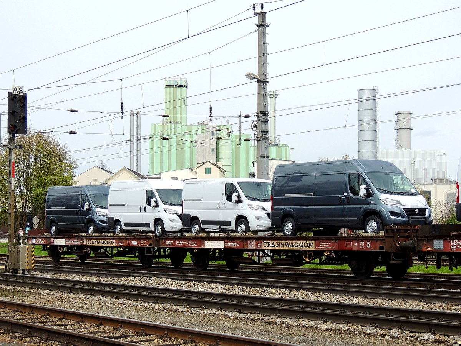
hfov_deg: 27.8
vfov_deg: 21.0
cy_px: 173
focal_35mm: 70
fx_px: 932
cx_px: 230
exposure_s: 1/800
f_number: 3.9
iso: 100
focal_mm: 12.4
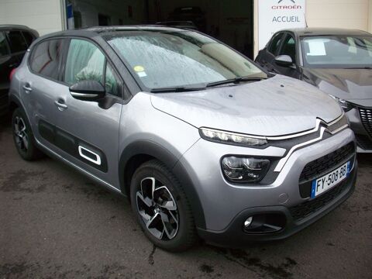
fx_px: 398
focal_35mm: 37
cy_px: 140
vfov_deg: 38.7
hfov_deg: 50.1
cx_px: 186
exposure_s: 1/268
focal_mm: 6.2
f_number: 2.8
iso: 80
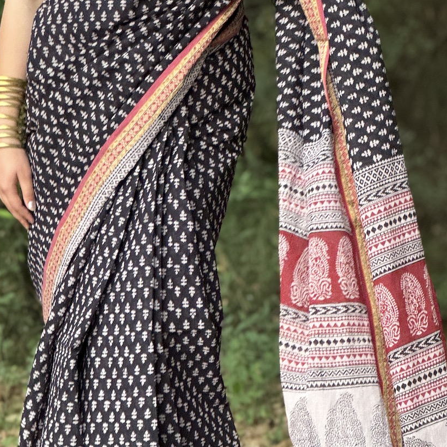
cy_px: 272
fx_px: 1724
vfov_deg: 14.8
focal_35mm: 118
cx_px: 234
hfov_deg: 14.8
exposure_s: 1/60
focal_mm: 9
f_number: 2.8
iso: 500
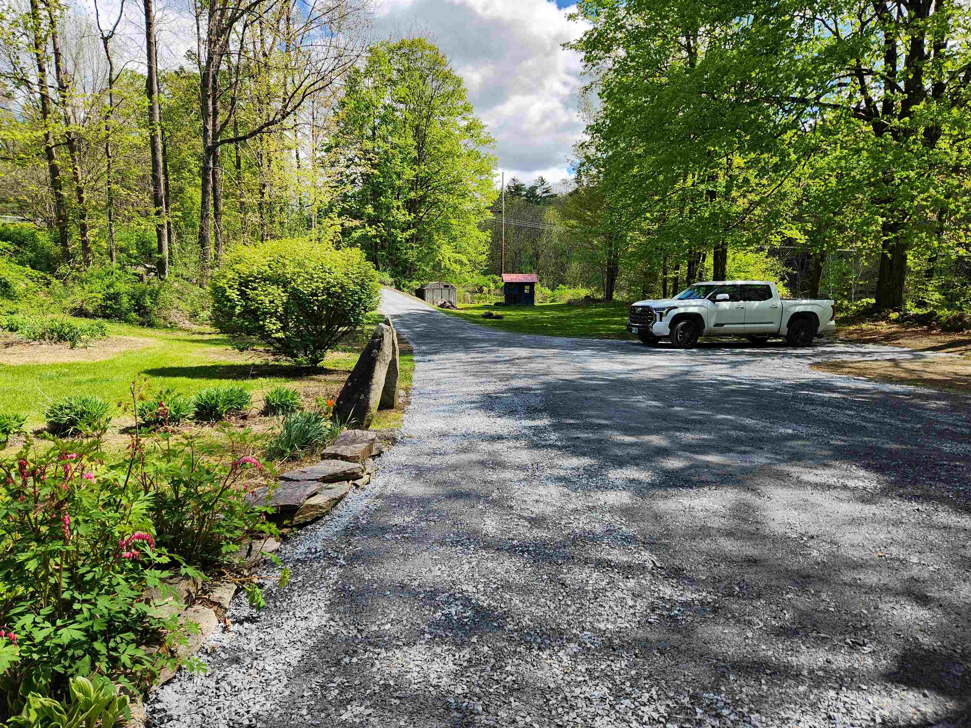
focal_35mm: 23
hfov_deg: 73.9
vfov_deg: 58.9
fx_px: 645
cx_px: 486
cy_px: 364
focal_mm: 5.4
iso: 20
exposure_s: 1/968
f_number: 1.8
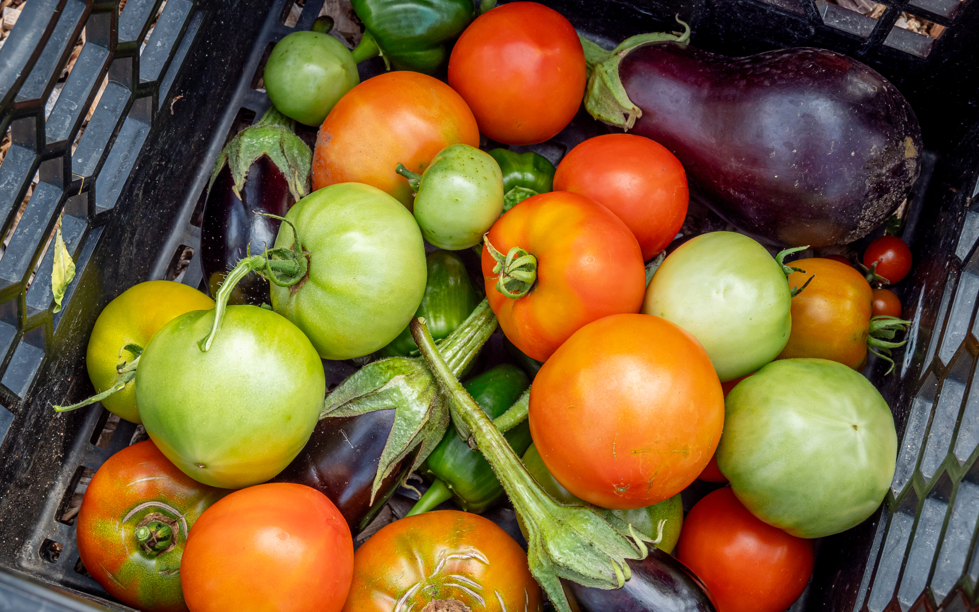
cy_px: 321
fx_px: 1441
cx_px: 497
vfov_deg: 24.0
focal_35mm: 54
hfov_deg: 37.5
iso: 320
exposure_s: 1/160
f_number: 8
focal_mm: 25
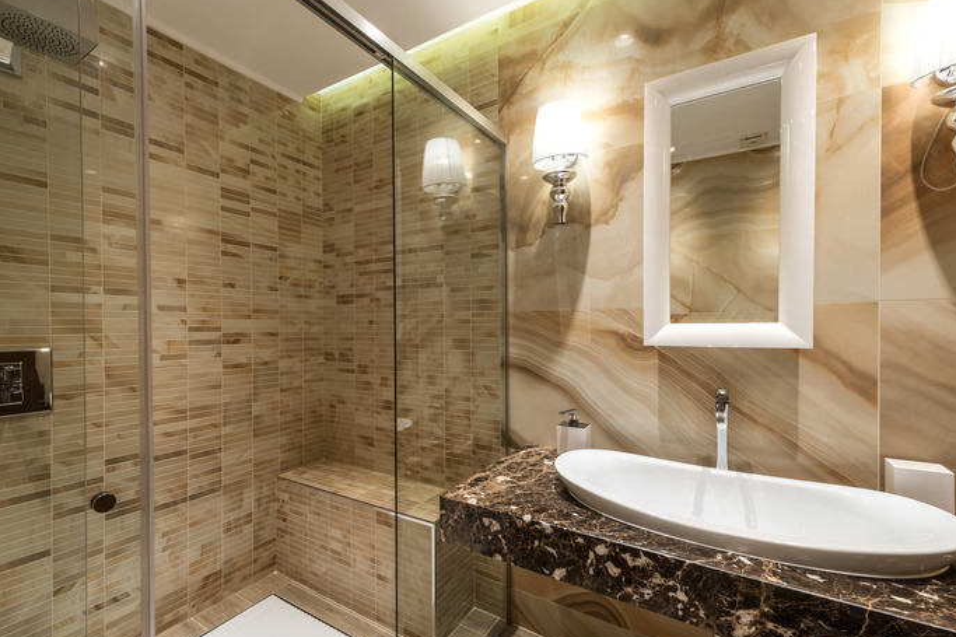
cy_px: 326
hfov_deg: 96.7
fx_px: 425
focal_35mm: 16
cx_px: 455
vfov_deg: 73.7
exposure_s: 1/1.67
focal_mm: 14
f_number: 13
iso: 100
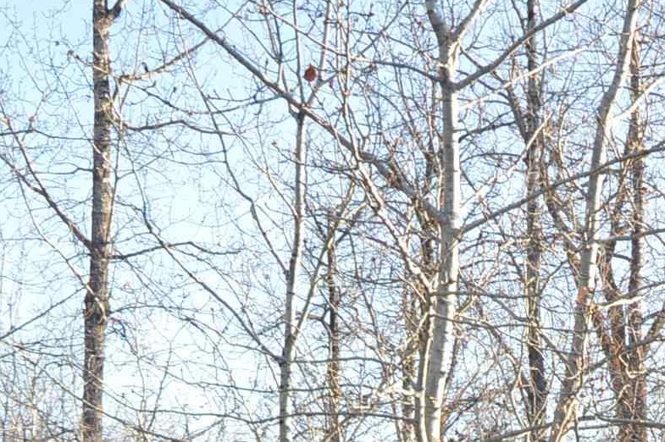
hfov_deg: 17.7
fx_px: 2122
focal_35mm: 115
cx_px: 514
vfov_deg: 11.5
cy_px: 641
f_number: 5.6
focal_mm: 20
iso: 180
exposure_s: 1/125
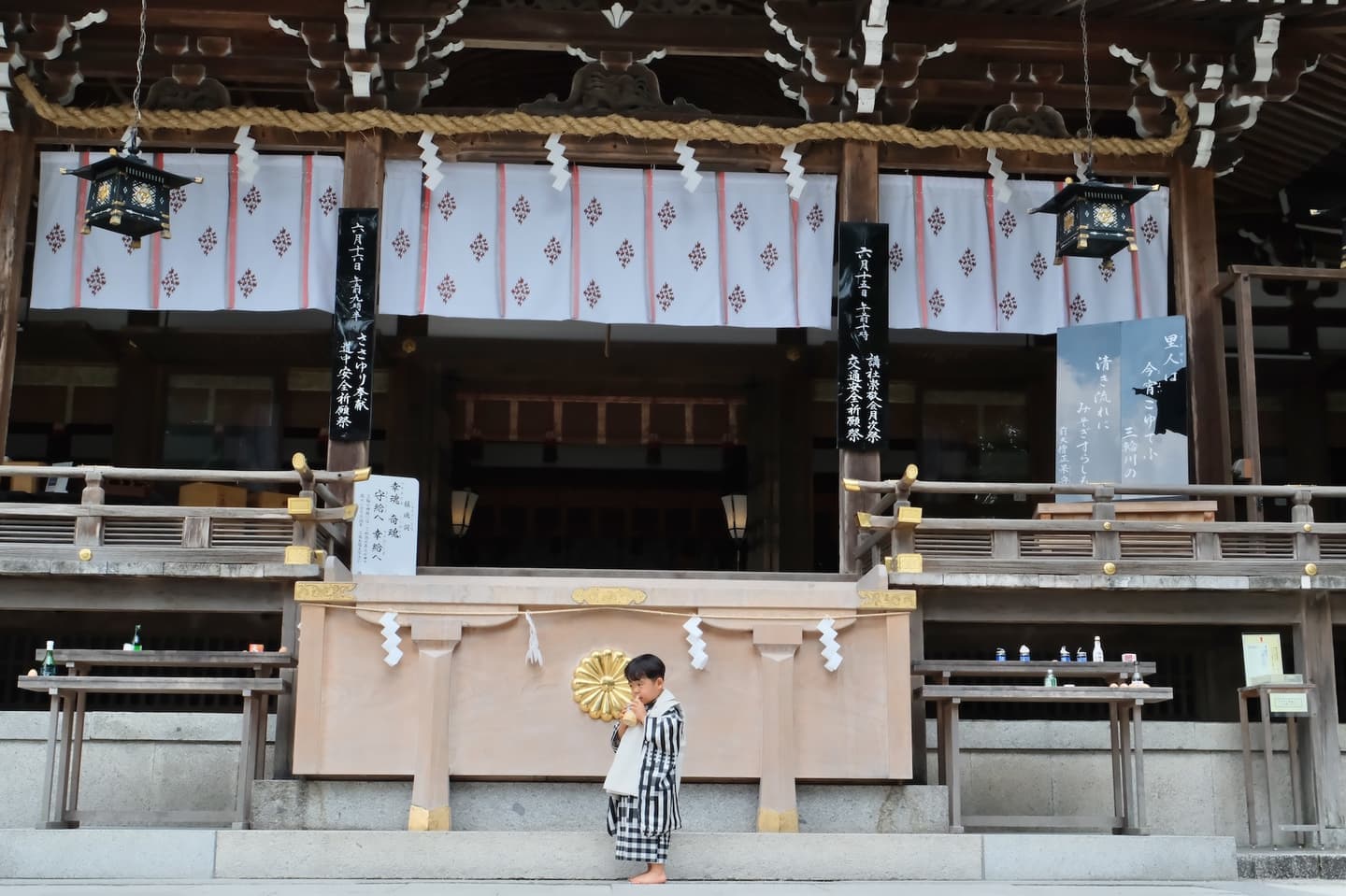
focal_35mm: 43
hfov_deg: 45.4
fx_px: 1607
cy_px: 448
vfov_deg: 31.2
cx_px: 673
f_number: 10
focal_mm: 28.4
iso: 1600
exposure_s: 1/400
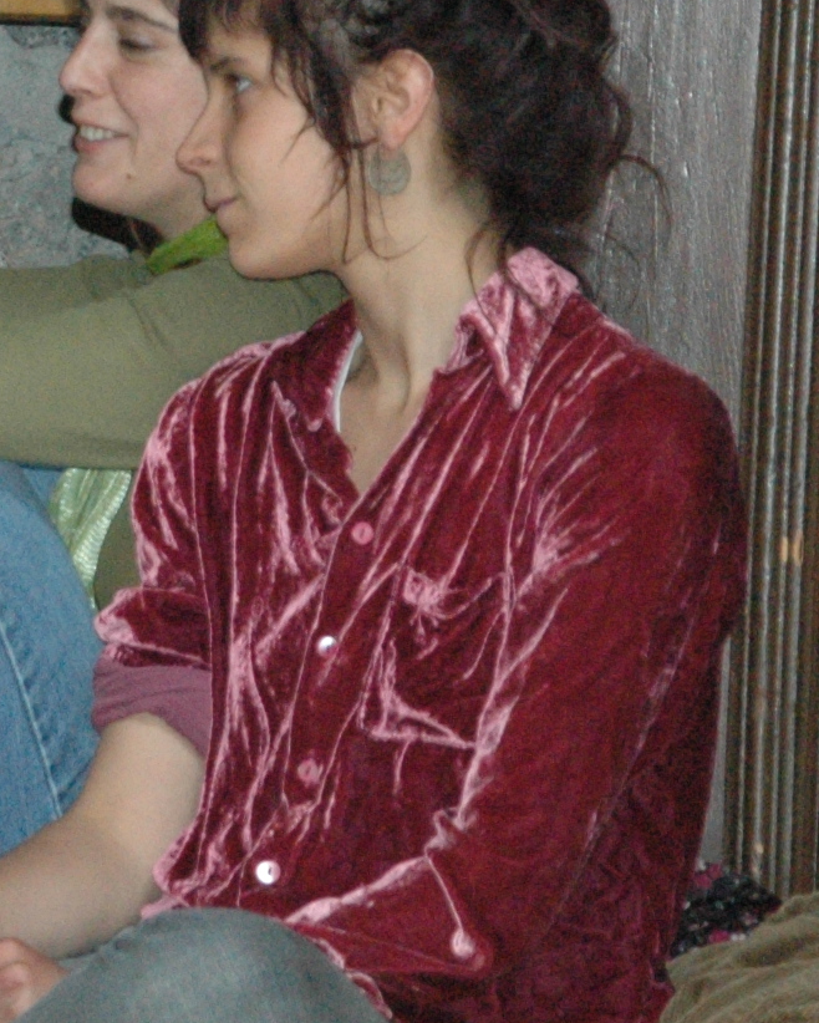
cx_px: -568
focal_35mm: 350
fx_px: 10601
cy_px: 51
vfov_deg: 5.5
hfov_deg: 4.4
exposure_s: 1/60
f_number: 5.3
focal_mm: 68
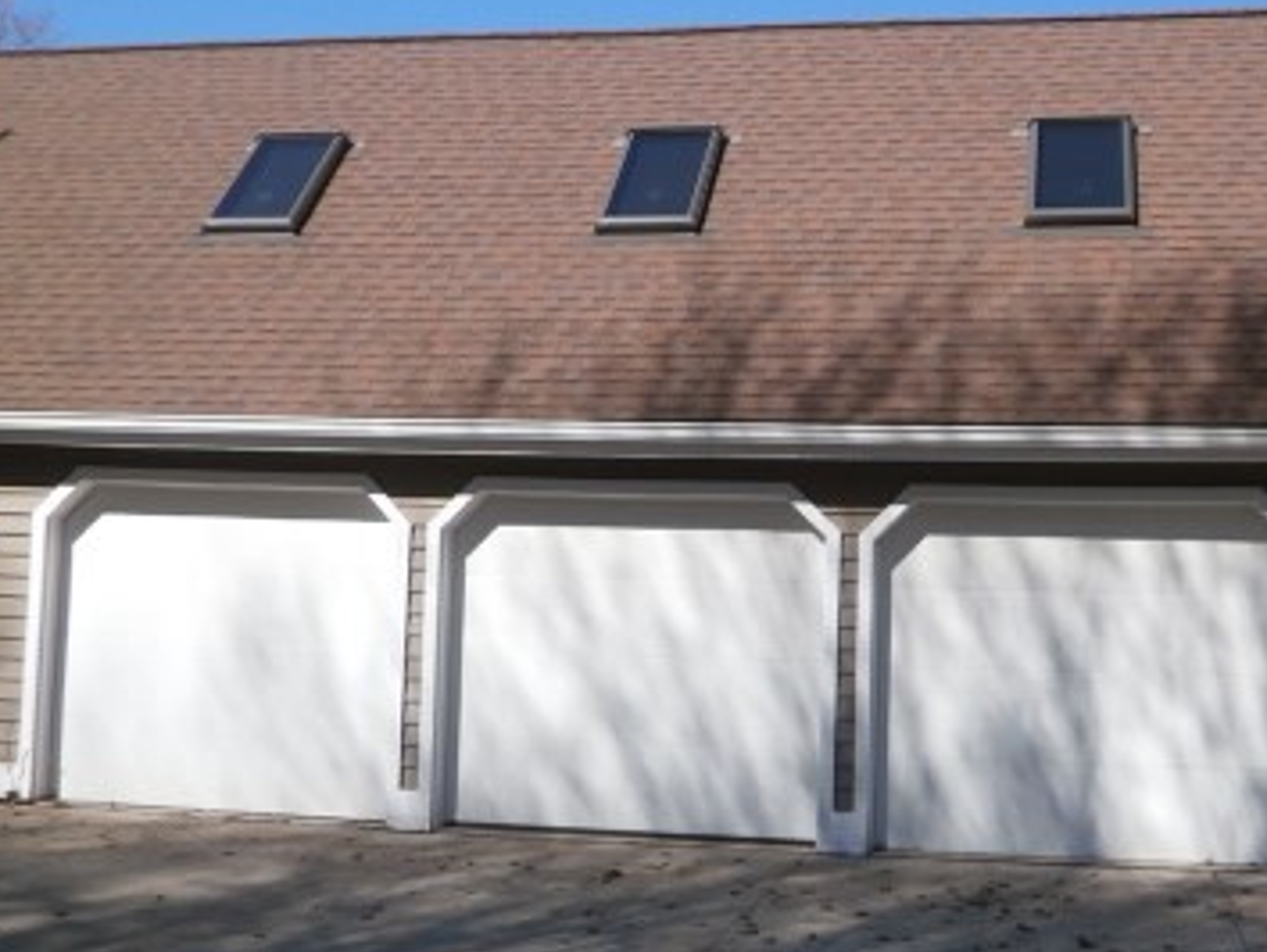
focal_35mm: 47
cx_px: 759
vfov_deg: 30.9
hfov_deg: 40.2
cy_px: 523
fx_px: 1721
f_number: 2.8
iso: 100
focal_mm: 4.7
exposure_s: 1/1600
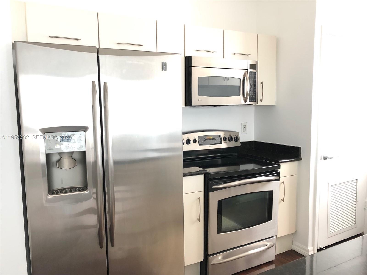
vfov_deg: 49.7
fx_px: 297
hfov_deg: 63.4
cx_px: 184
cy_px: 138
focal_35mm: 28
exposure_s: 1/15
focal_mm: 4
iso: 80
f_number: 1.8
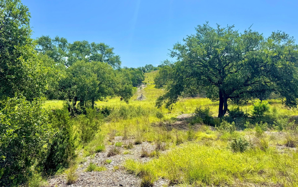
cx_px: 146
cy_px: 79
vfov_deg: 45.9
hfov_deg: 68.4
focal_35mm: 27
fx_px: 219
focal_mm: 6.76
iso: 80
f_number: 1.78
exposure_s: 1/6410
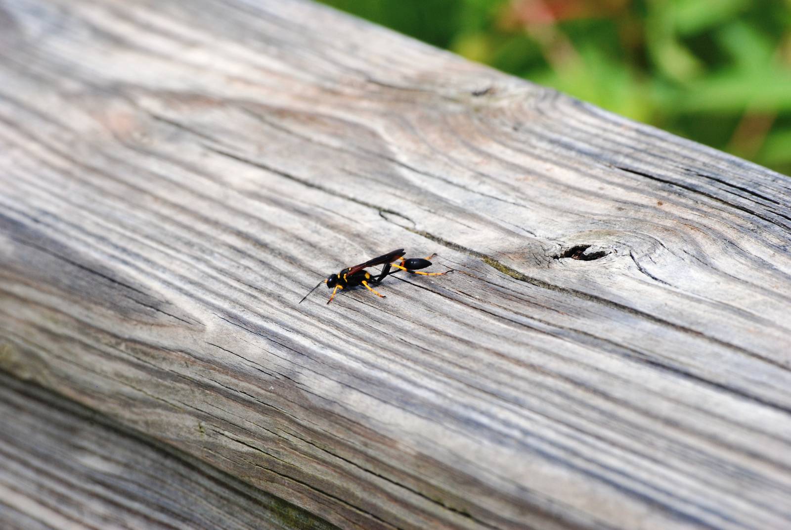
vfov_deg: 3.8
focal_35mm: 360
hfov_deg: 5.7
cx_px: 396
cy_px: 265
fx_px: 7919
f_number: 14
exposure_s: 1/160
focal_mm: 240
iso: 400
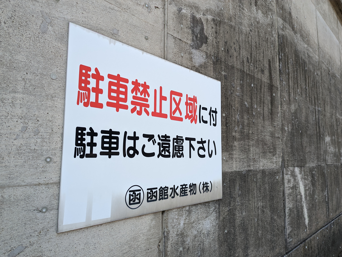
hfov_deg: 71.5
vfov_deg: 56.9
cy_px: 128
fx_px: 237
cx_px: 171
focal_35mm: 24
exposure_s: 1/928
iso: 67
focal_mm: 6.81
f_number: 1.85
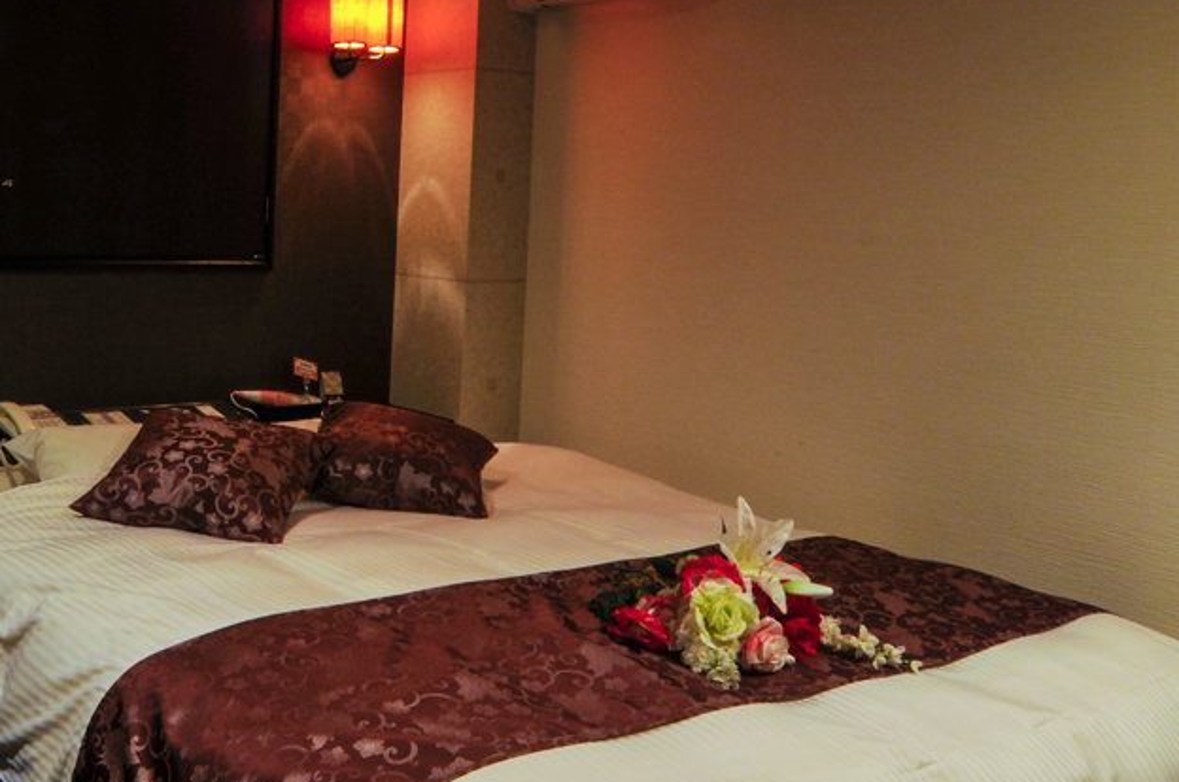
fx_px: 1113
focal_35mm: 34
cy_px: 332
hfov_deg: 52.2
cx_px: 232
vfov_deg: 38.6
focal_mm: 11
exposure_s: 2.5
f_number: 16
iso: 200
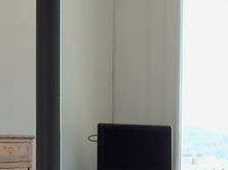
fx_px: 815
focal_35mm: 124
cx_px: 67
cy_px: 170
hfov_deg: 15.9
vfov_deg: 11.8
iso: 80
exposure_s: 1/125
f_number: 2.9
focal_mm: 5.7
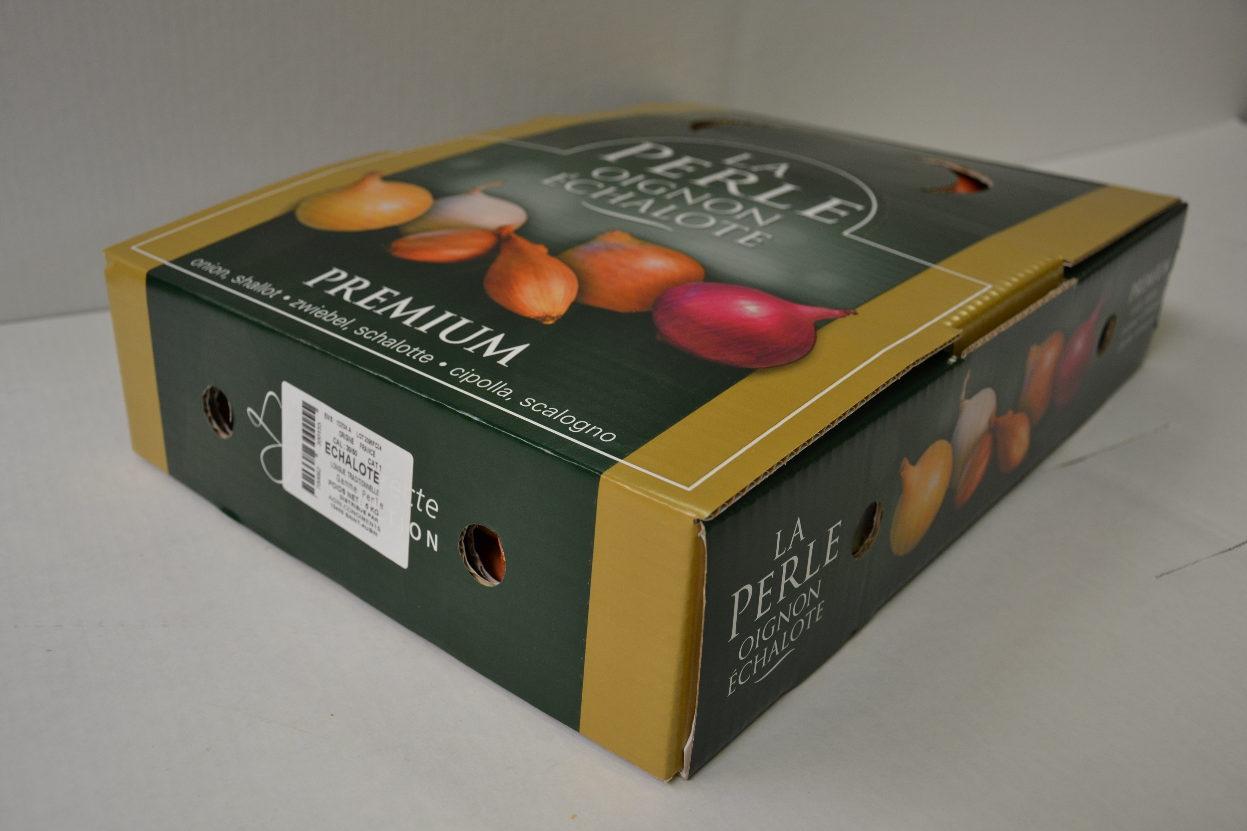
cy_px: 416
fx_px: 1247
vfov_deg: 36.9
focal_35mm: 36
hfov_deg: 53.1
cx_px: 624
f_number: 3.8
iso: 400
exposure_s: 1/40
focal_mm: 24
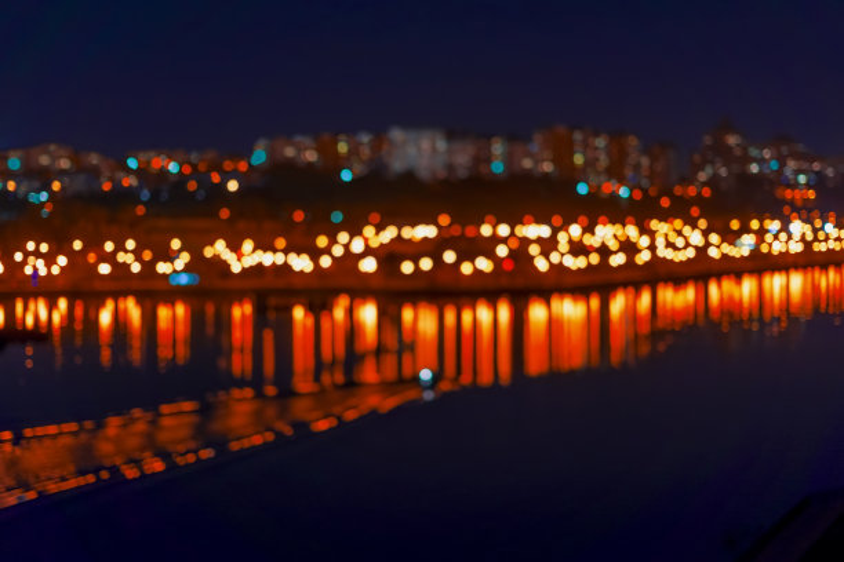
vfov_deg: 16.1
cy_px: 281
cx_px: 422
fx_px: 1993
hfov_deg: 23.9
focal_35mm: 85
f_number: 1.4
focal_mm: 85
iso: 50
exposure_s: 1/13
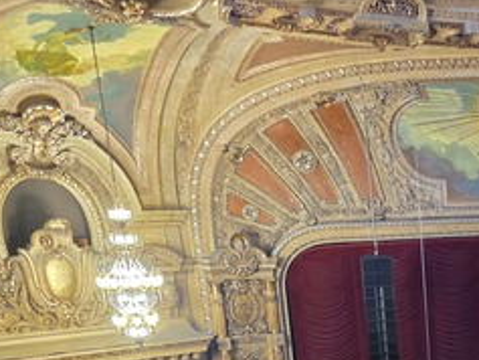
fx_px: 858
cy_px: 465
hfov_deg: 26.6
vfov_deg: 21.5
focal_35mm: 62
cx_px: 614
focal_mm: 6.3
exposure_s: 1/30
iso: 1250
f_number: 1.7
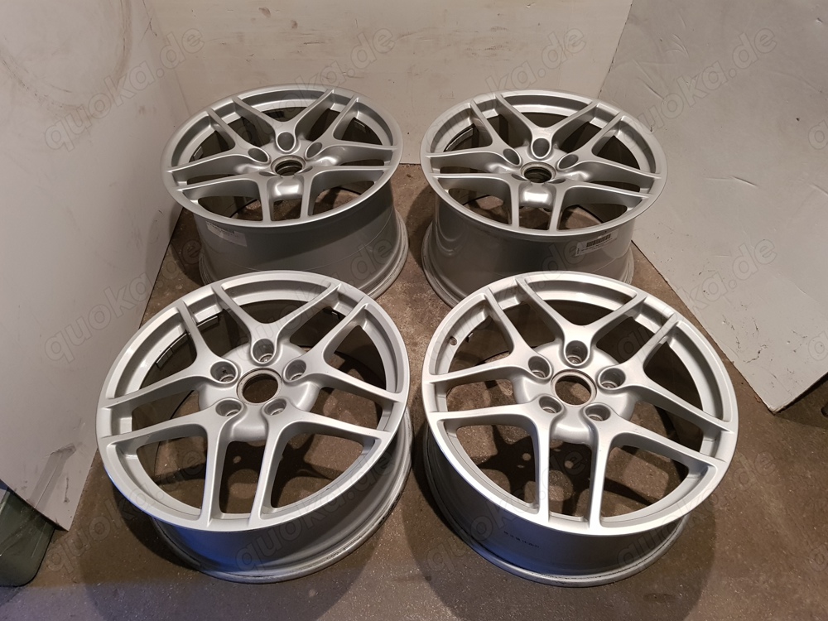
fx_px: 622
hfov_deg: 67.3
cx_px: 414
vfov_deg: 53.1
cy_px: 310
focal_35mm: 26
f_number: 1.7
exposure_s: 1/20
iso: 250
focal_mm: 4.2
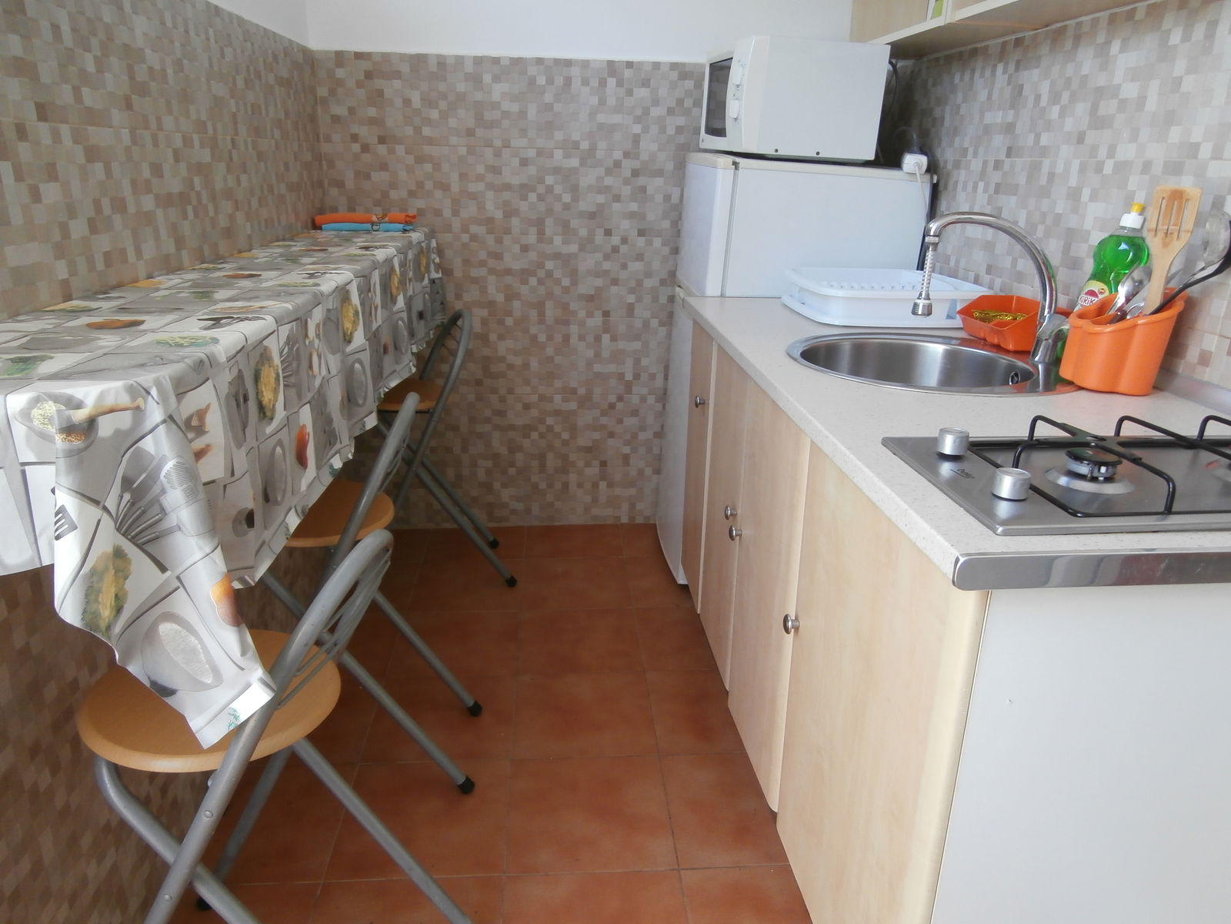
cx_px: 616
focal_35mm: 24
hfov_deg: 71.6
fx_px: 853
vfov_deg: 56.8
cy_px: 462
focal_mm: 4.2
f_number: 3
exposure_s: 1/30
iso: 160
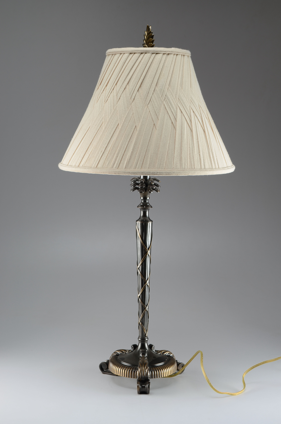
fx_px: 811
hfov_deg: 19.6
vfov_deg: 29.3
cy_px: 212
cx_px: 140
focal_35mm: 69
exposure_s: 1/80
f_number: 11
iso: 100
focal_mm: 46
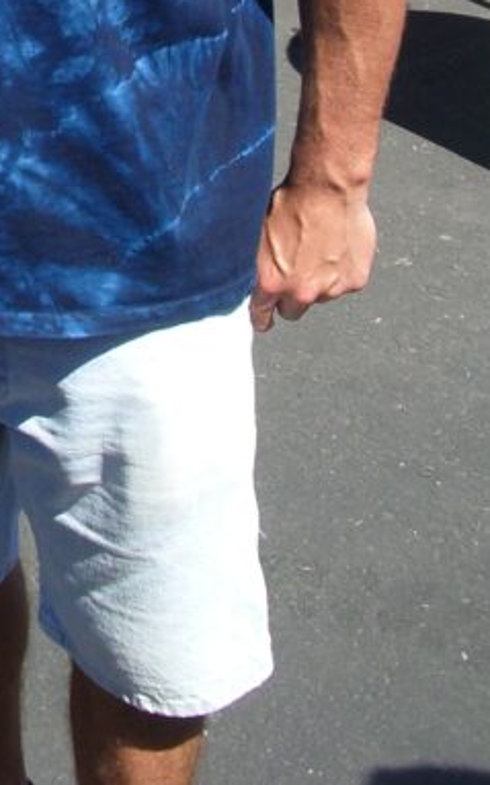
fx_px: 1989
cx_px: -195
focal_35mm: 93
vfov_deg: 20.7
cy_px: -174
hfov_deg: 13.4
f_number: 4.3
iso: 80
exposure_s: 1/400
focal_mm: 5.8
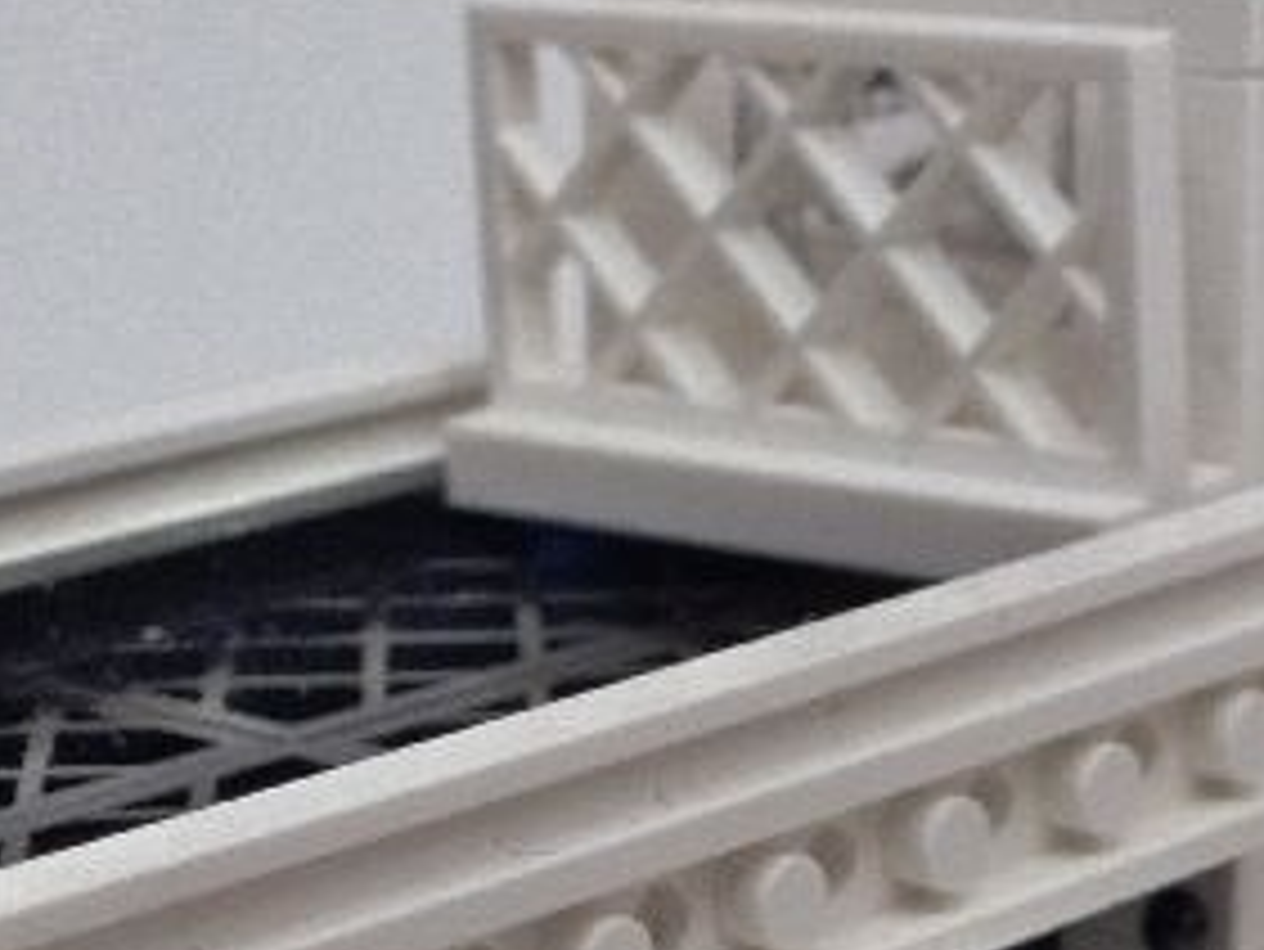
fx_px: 4676
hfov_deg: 15.4
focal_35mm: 128
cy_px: 891
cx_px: 450
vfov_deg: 11.5
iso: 400
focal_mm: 8
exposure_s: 1/6
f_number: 4
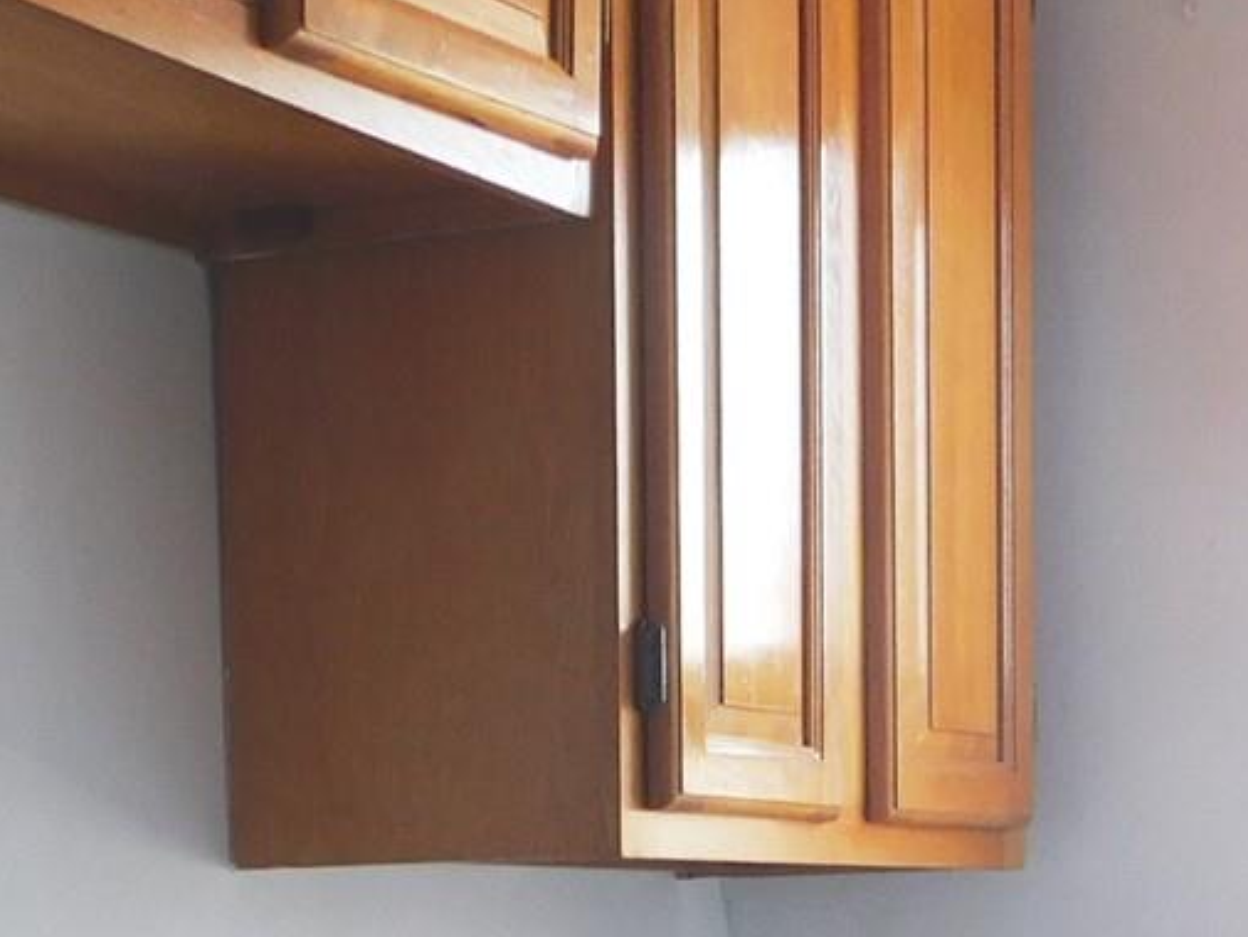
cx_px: 471
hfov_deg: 21.0
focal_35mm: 93
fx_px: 3354
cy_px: 1531
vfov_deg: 14.5
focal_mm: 4
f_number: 3
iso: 125
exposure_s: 1/30
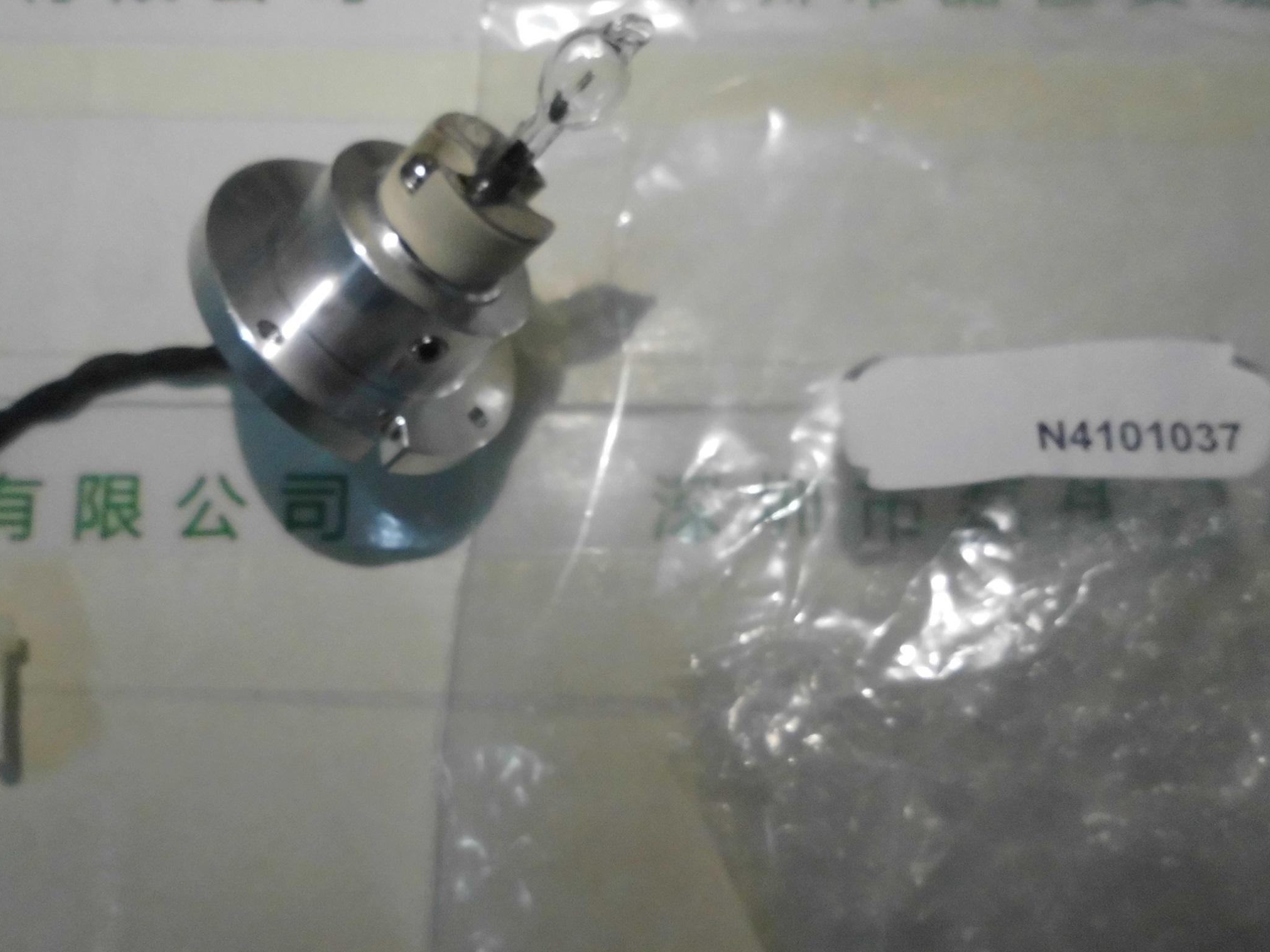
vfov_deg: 44.1
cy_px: 521
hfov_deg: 56.8
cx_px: 618
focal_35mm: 32
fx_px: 1174
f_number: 3.2
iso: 400
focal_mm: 4.6
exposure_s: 1/29
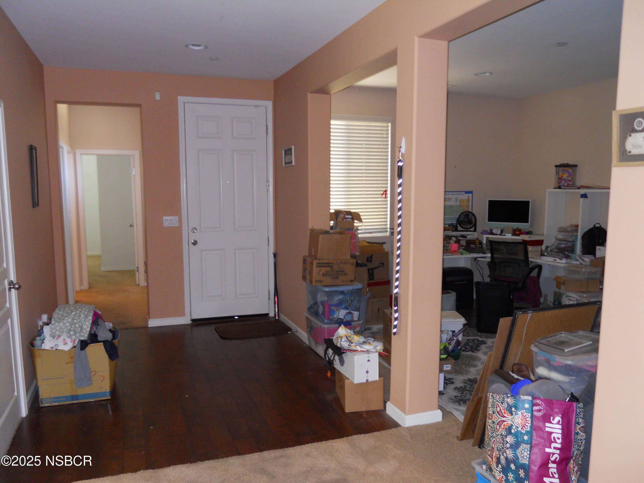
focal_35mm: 28
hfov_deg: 63.4
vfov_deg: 49.7
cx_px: 322
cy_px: 242
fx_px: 521
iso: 250
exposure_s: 1/25
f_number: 2.7
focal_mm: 5
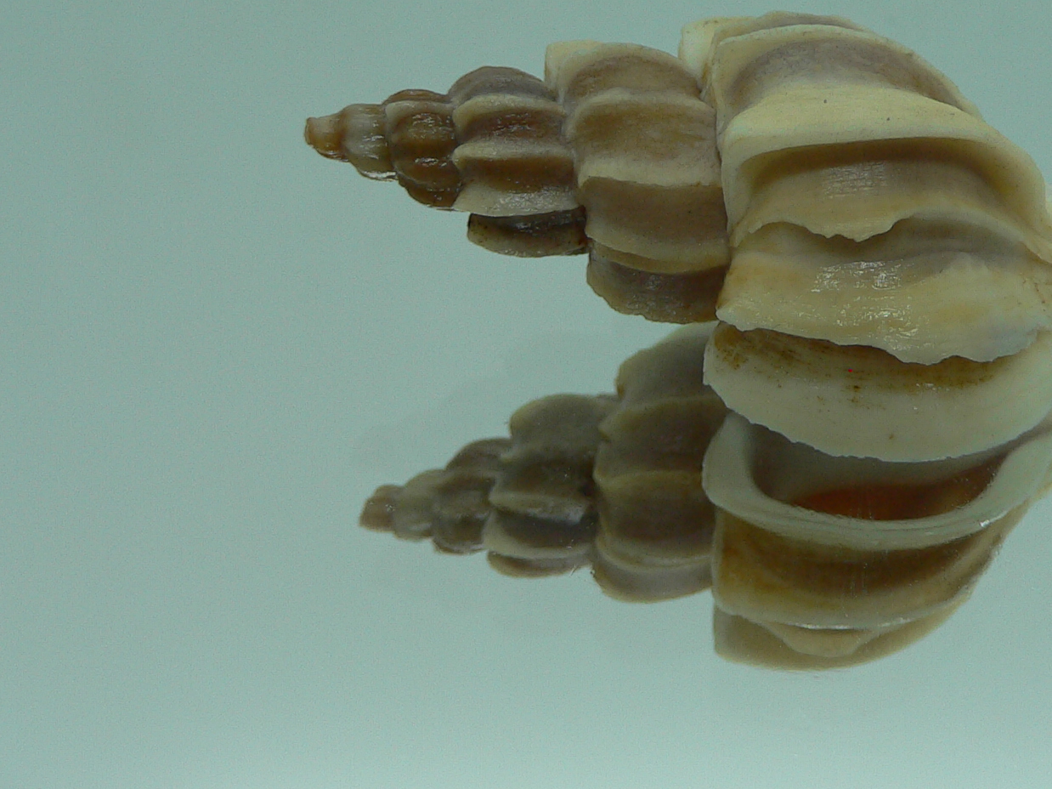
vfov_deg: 25.5
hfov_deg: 33.3
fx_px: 1732
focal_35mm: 57
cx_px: 755
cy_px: 244
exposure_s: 1/80
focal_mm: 4.6
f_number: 2.8
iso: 80
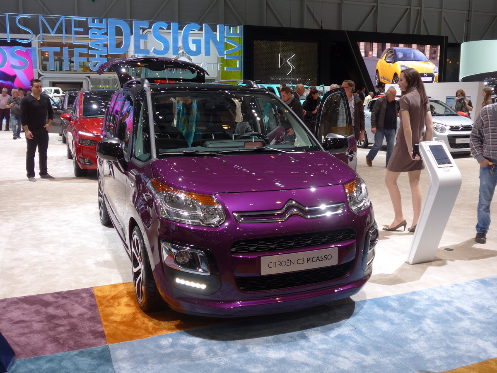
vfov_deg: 39.7
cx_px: 248
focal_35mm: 36
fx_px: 517
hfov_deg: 51.4
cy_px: 186
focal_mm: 7.5
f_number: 2.4
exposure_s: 1/125
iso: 80
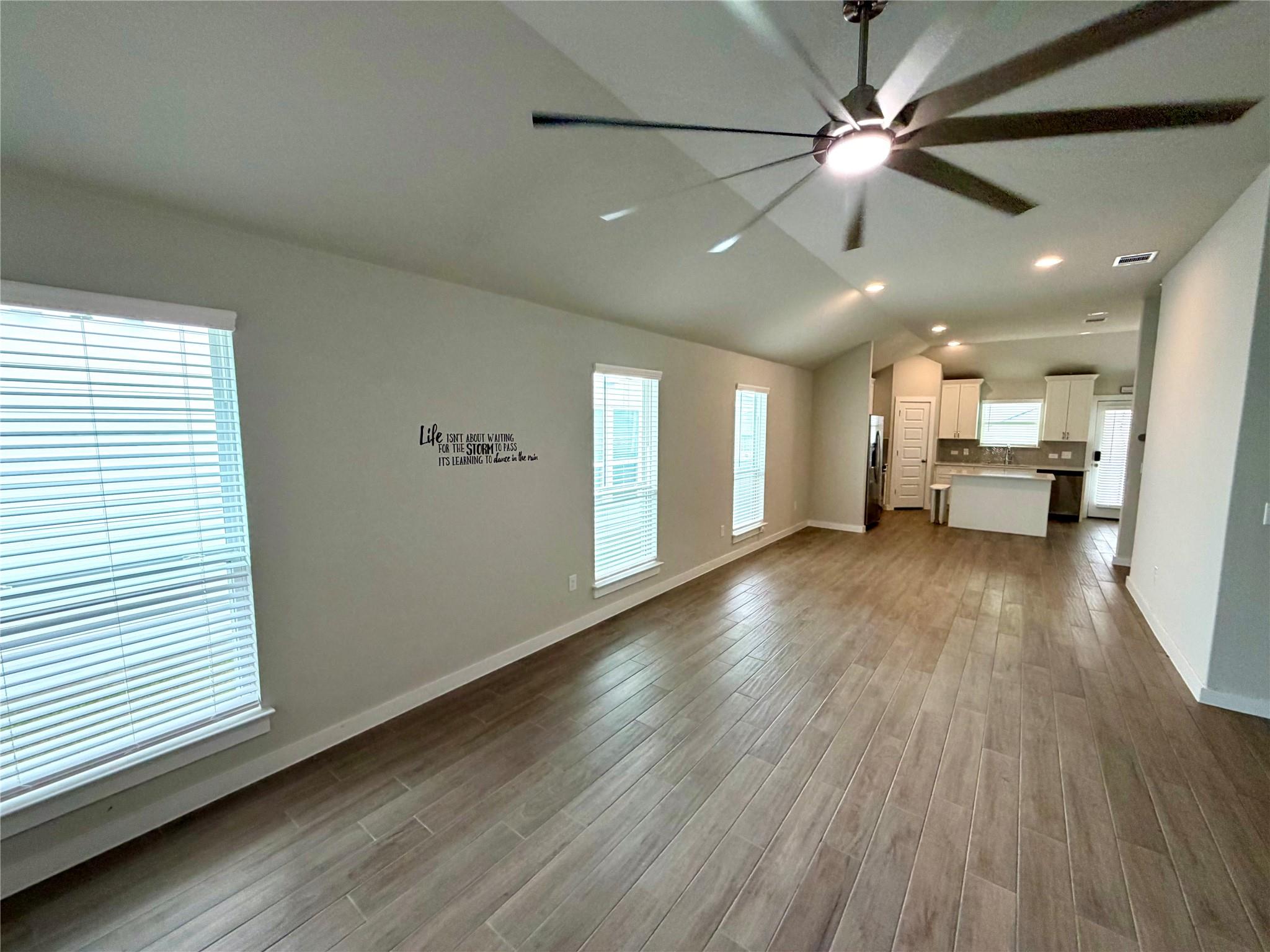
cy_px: 476
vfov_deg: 85.7
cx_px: 635
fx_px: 514
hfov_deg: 102.1
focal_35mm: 14
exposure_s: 1/120
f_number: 2.2
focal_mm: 2.22
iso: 250
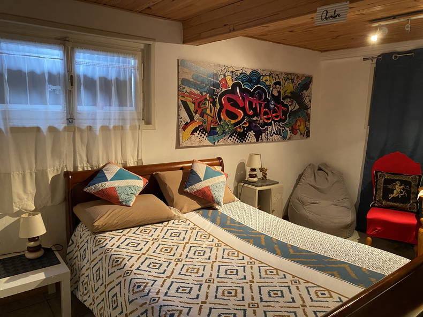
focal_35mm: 26
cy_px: 158
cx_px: 212
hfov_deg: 67.3
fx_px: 318
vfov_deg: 53.0
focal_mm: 4.25
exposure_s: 1/33
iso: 500
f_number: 1.8
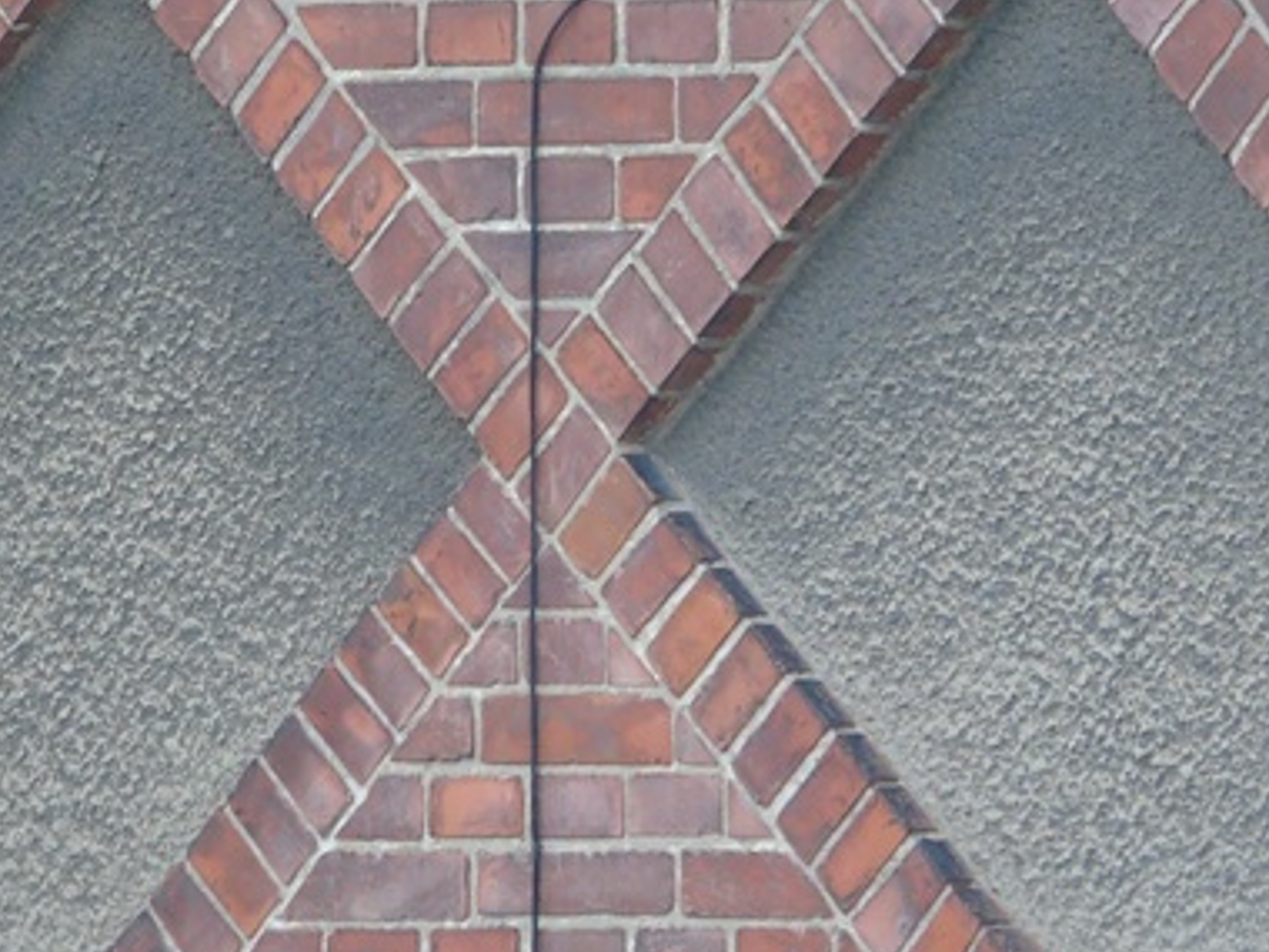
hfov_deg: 1.7
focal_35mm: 1160
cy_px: 379
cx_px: 624
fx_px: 42525
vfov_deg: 1.3
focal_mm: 112
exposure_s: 1/125
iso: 250
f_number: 6
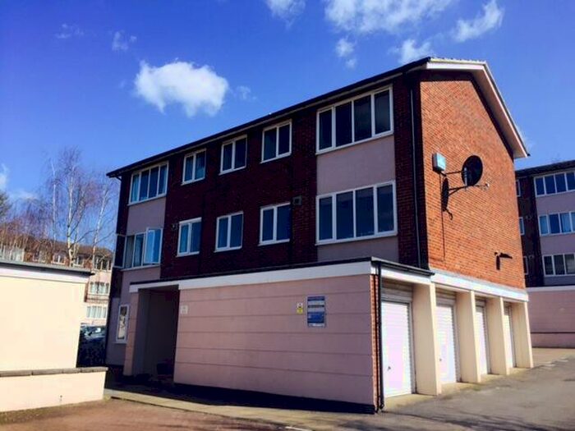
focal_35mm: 29
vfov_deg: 48.2
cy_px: 216
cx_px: 288
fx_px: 482
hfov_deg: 61.7
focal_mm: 4.15
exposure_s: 1/1464
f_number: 2.2
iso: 32
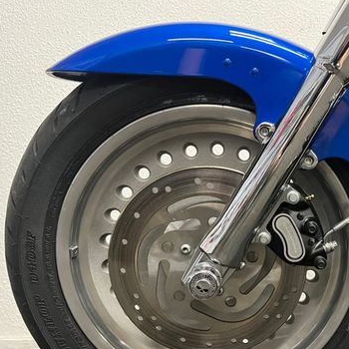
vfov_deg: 39.5
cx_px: 286
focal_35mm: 42
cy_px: 234
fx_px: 479
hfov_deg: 38.3
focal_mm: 5.1
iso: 400
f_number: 1.6
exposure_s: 1/50
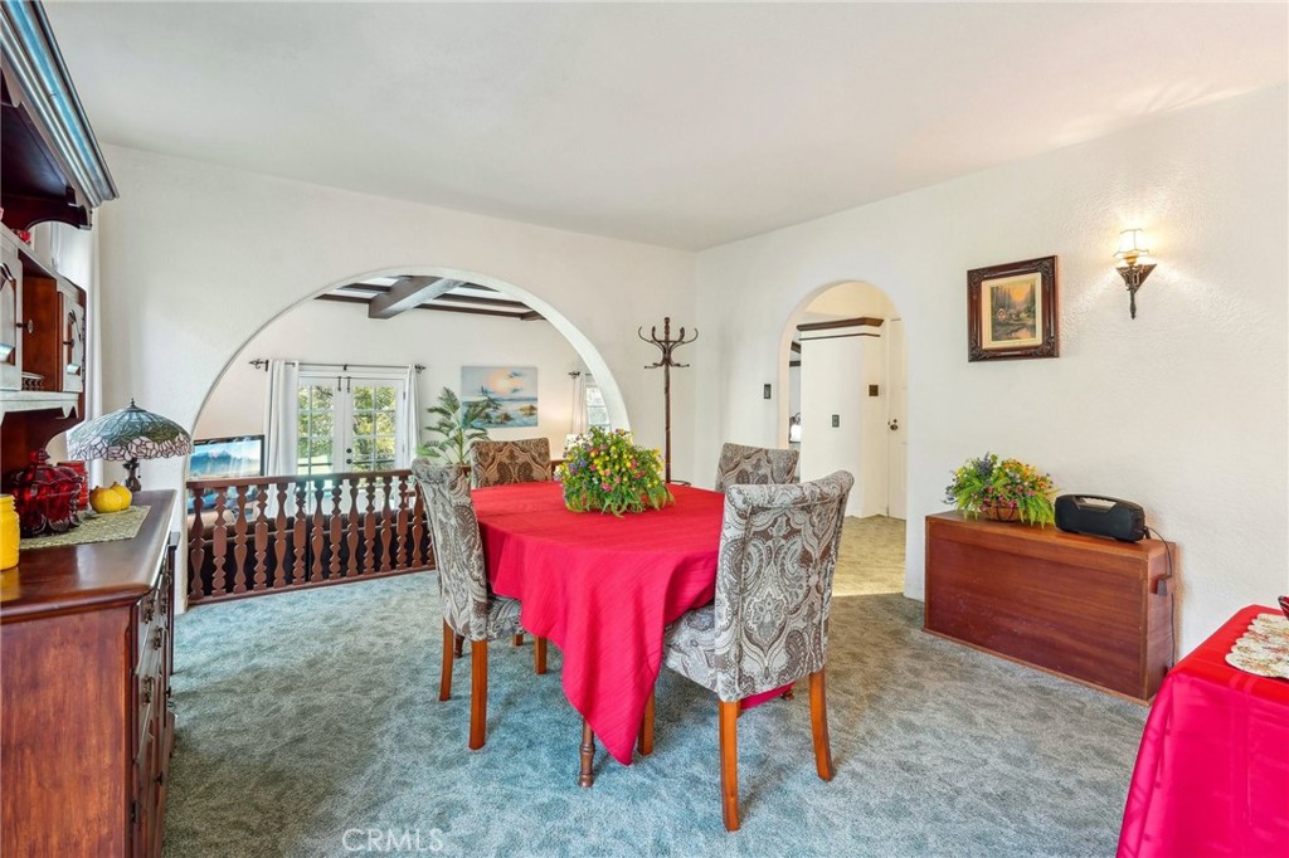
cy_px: 429
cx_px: 644
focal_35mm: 16
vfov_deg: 73.7
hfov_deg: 96.8
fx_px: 573
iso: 400
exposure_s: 1/4
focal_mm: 16
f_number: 8
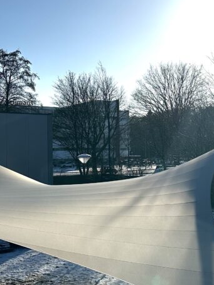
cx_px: 190
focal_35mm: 54
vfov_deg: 35.6
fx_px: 445
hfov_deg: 26.2
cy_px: 145
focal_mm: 6.86
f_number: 1.78
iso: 80
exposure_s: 1/13699
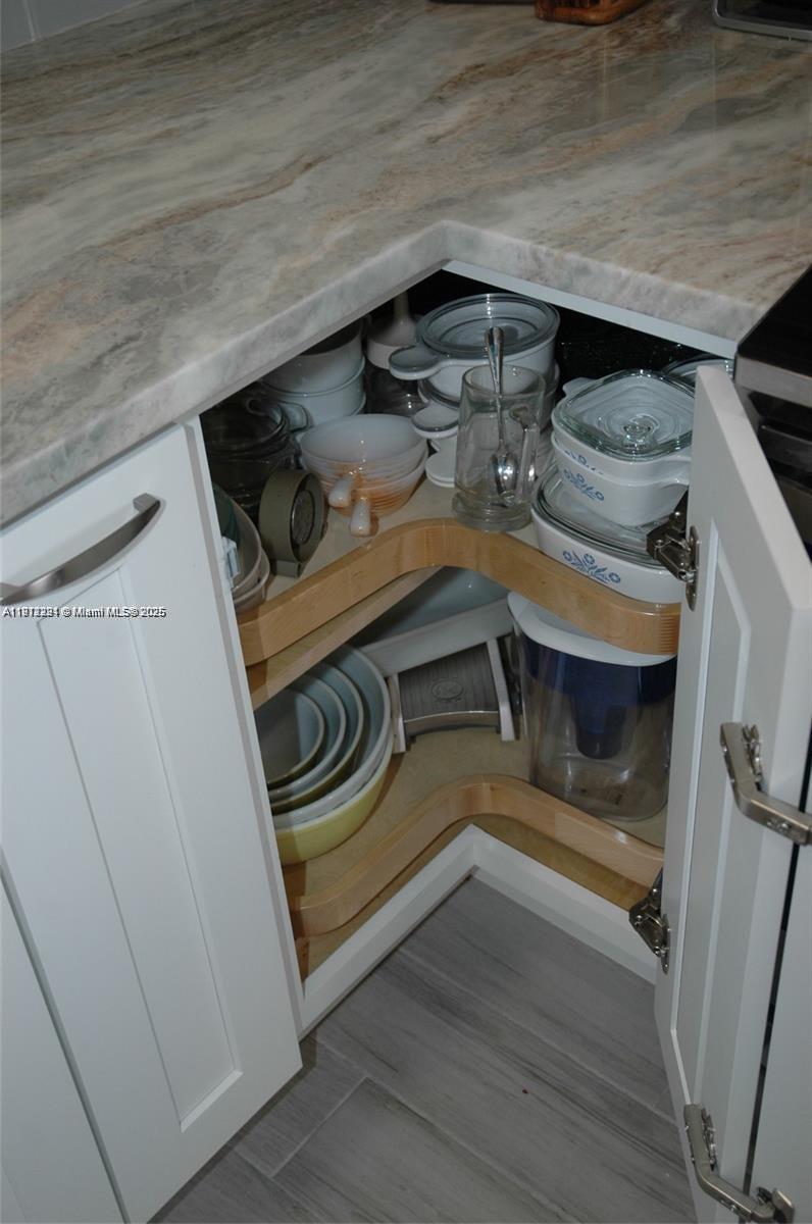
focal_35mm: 44
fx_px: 1477
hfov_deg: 30.7
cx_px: 406
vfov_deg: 45.0
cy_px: 612
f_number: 4.5
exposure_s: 1/60
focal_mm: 29
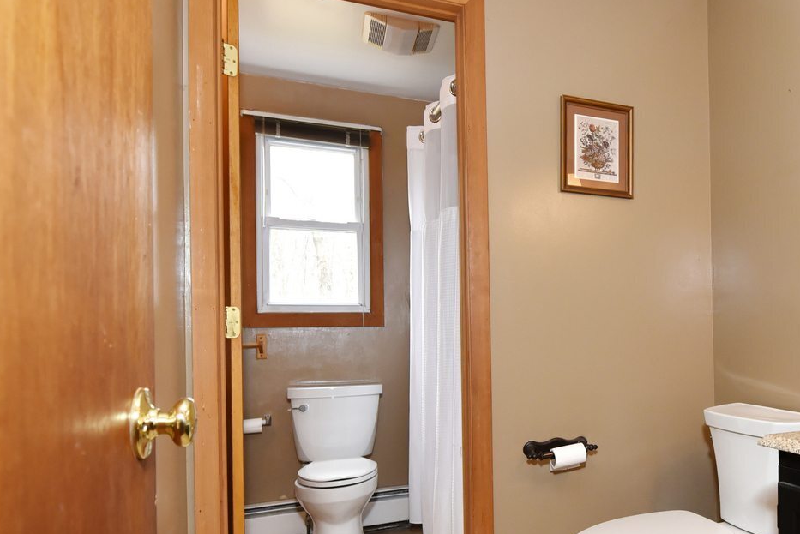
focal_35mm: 24
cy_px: 357
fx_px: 534
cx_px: 611
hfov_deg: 68.4
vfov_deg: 52.2
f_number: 5
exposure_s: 1/200
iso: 800
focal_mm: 14
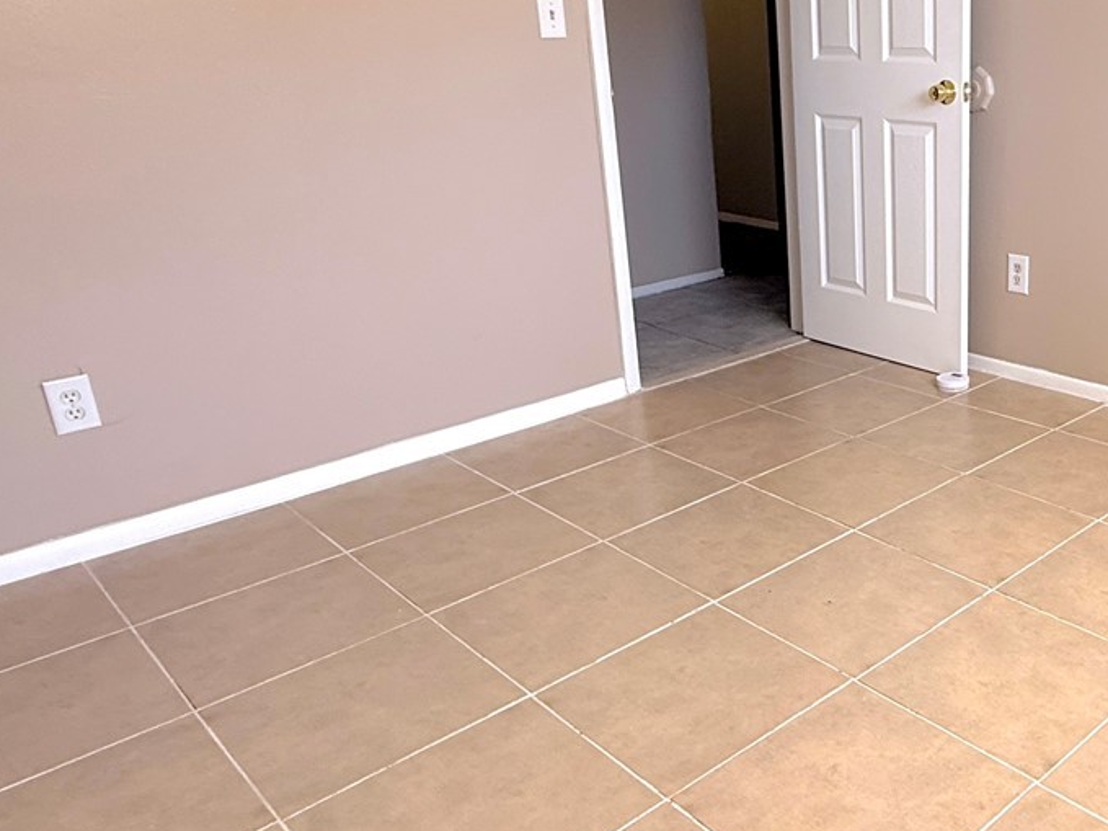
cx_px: 929
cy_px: 367
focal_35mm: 33
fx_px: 1056
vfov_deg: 42.9
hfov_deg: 51.0
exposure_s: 1/99
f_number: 2.2
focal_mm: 2.22
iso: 80
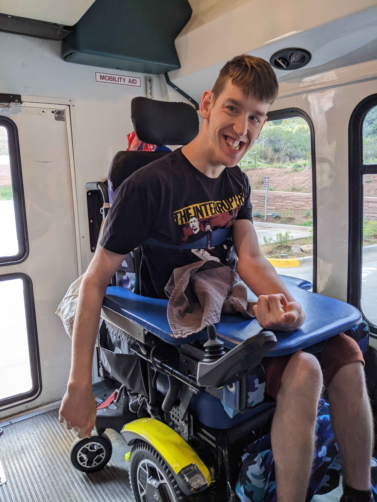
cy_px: 251
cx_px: 188
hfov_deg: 51.4
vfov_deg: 65.3
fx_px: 392
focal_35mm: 27
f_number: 1.8
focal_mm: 4.44
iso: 83
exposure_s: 1/60
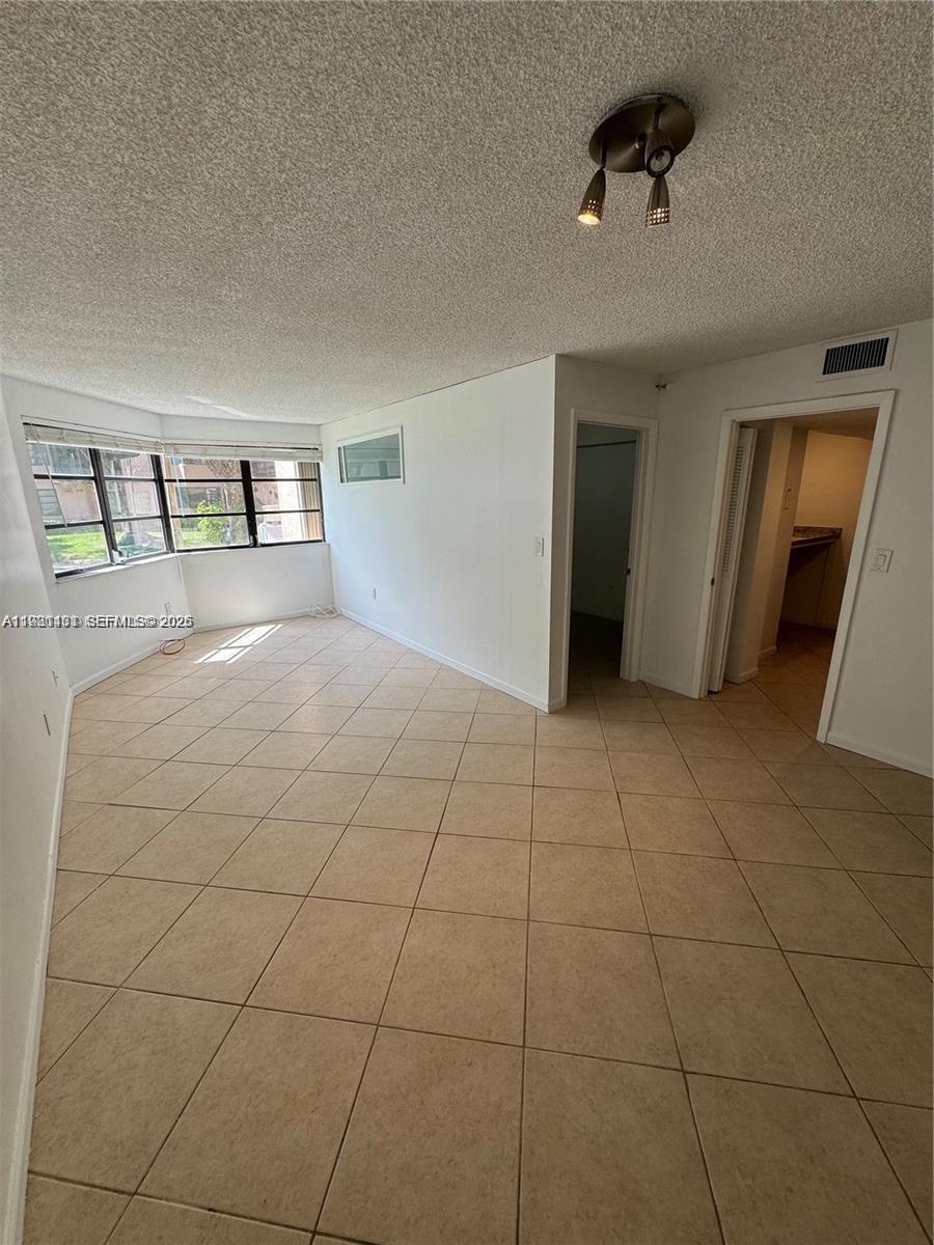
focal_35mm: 14
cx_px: 467
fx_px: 504
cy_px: 622
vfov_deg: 102.1
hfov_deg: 85.7
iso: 40
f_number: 2.2
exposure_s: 1/205
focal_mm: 2.22
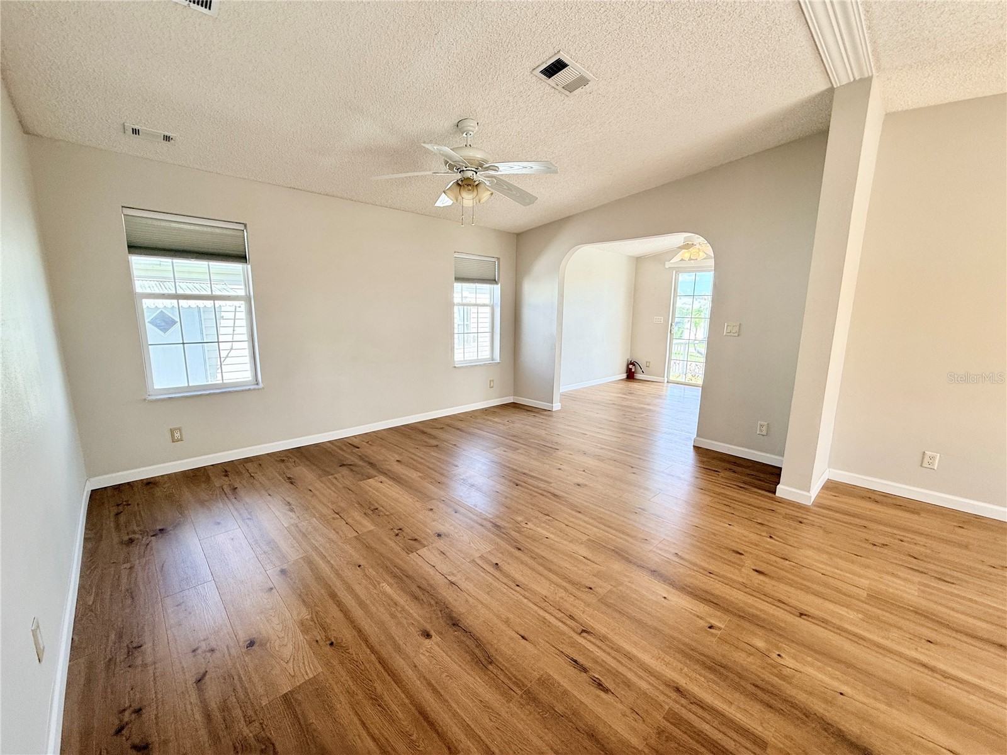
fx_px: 407
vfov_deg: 85.7
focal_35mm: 14
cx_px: 504
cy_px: 378
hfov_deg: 102.1
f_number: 2.2
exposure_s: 1/120
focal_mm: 2.22
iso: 64
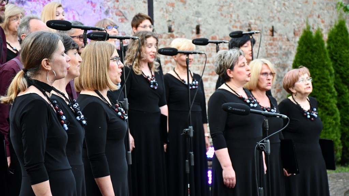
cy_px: 97
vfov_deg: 9.6
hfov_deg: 17.0
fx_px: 1166
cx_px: 174
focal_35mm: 126
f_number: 5.3
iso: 2500
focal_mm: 80
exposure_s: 1/250
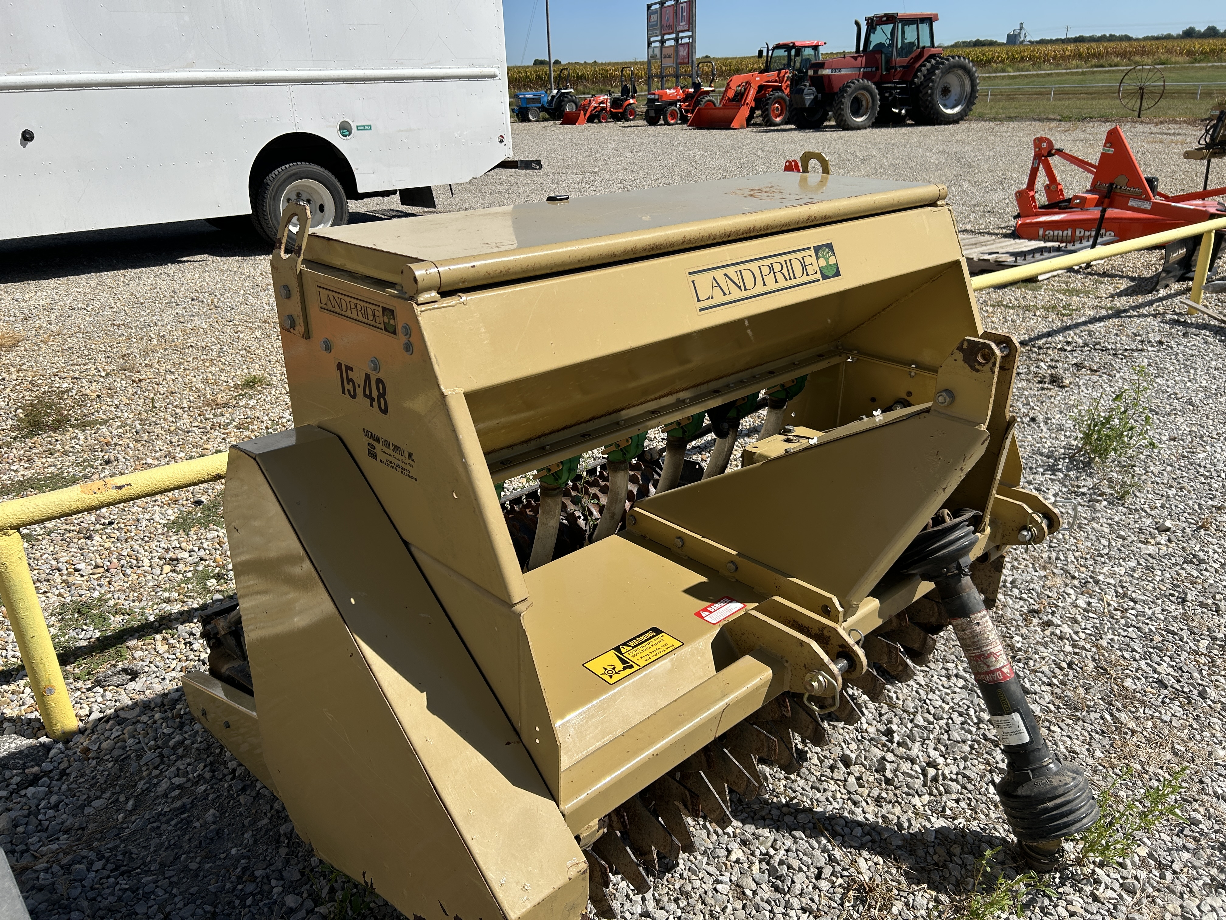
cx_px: 613
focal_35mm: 26
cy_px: 460
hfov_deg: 67.3
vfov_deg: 53.1
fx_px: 921
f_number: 1.5
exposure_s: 1/5319
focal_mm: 5.7
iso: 50
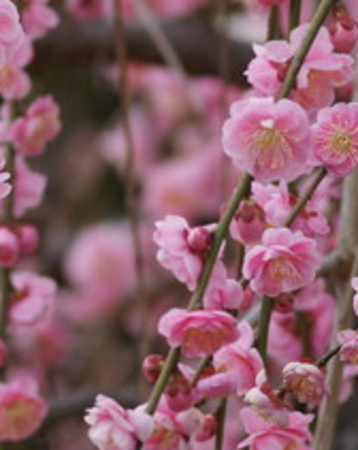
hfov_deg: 2.5
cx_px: -60
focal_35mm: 616
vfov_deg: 3.1
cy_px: 211
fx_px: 8182
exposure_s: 1/160
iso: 200
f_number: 6.3
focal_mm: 135
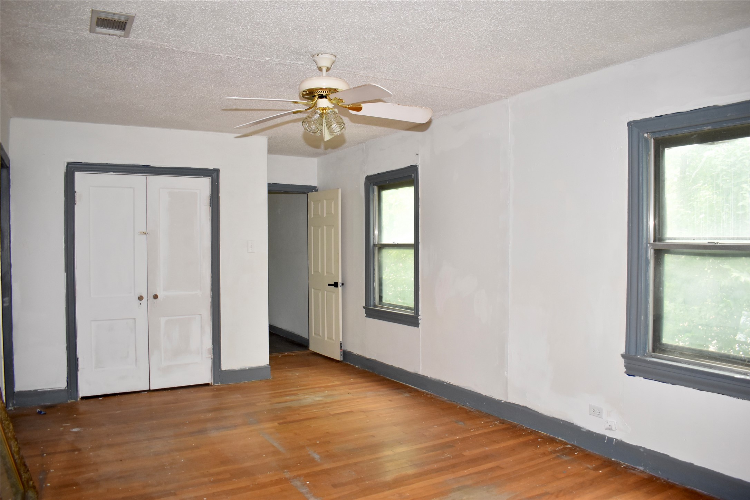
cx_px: 375
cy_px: 250
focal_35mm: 27
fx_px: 562
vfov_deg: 47.9
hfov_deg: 67.4
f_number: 4.5
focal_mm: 18
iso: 800
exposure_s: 1/160
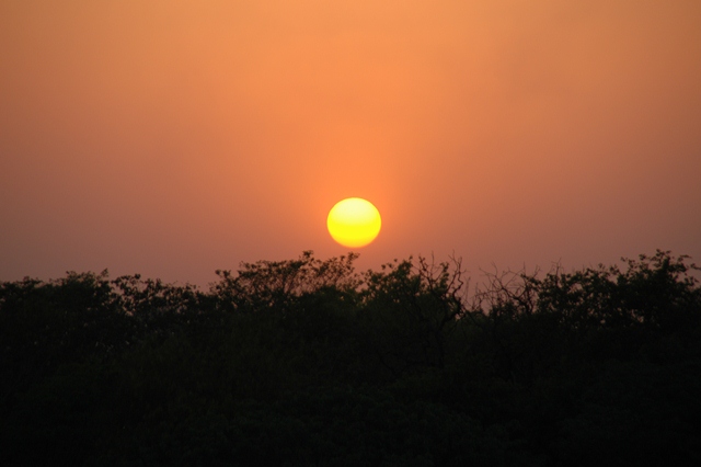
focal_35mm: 300
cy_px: 234
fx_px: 5838
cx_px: 350
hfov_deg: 6.9
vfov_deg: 4.6
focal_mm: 200
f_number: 6.3
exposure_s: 1/250
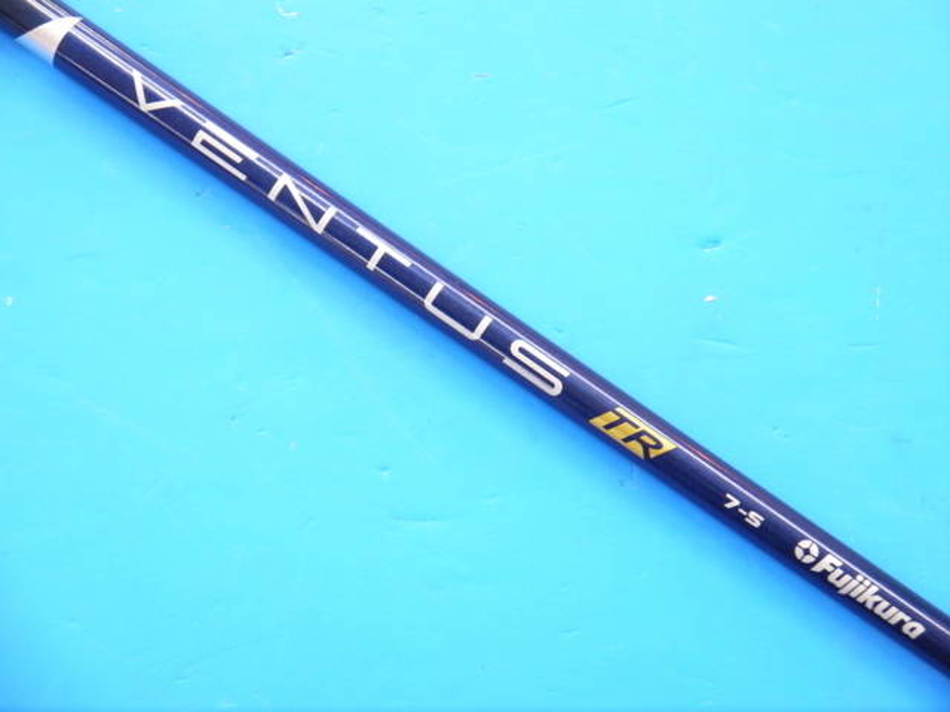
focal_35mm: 74
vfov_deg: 19.9
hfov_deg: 26.3
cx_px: 475
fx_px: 2031
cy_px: 356
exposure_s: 1/50
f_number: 5.4
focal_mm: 37
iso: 800
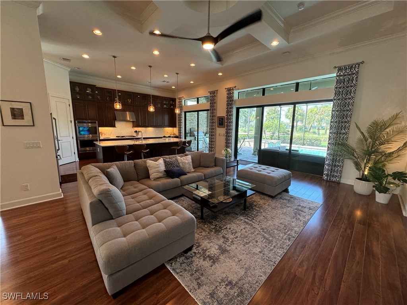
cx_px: 204
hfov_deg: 102.1
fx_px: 165
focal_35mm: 14
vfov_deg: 85.7
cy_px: 152
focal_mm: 2.22
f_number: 2.2
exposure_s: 1/120
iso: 250
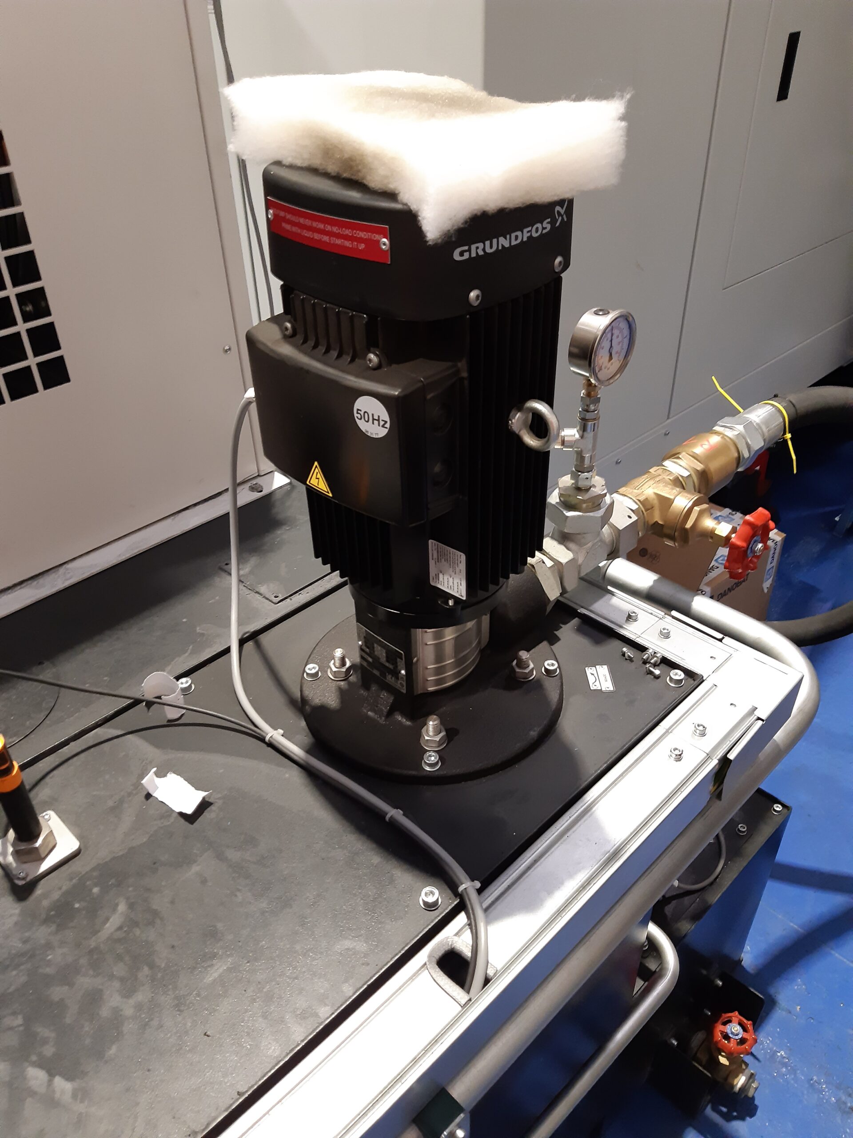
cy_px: 569
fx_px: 854
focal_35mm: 26
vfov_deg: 67.3
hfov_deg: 53.1
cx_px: 426
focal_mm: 3.92
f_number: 1.7
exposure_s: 1/25
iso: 250
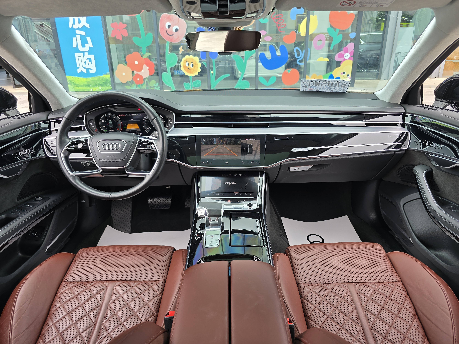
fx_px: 305
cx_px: 230
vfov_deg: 58.9
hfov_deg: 73.9
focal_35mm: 23
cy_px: 172
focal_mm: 6.3
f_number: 1.7
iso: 16
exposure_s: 1/51
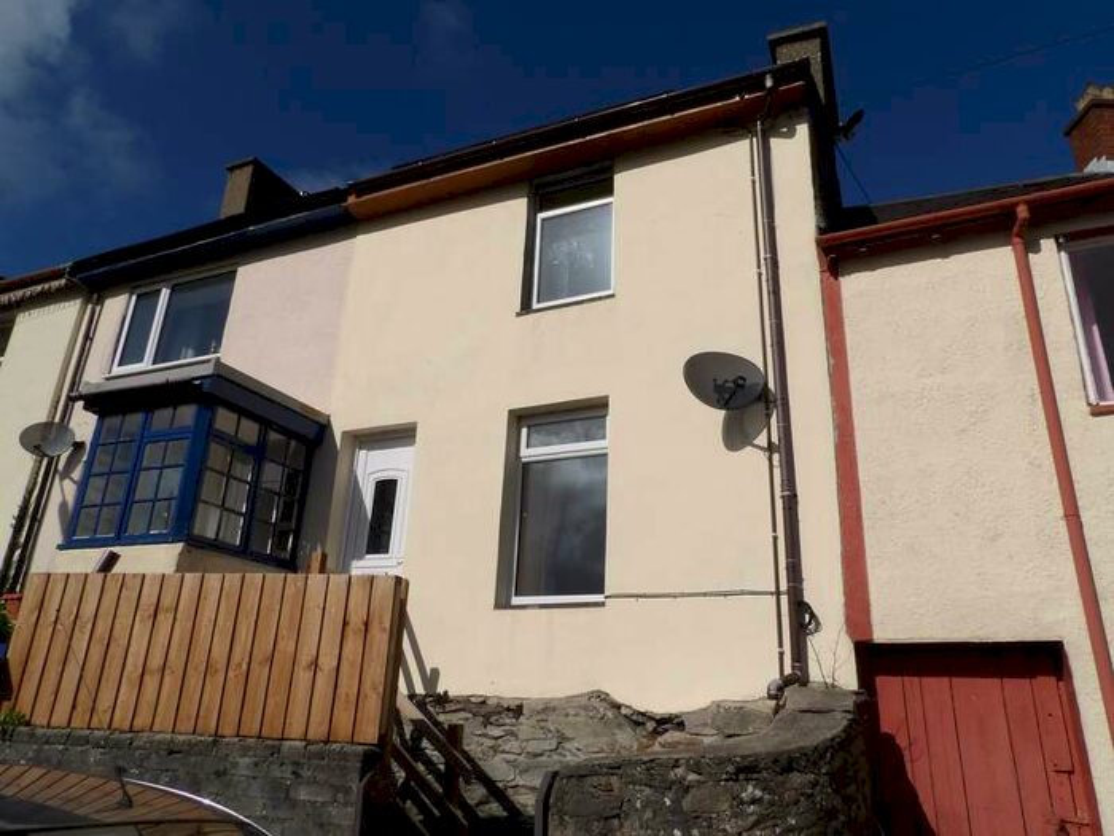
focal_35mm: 24
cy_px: 418
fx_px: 772
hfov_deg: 71.6
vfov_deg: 56.8
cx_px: 557
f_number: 7.4
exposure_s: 1/680
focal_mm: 4.3
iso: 100
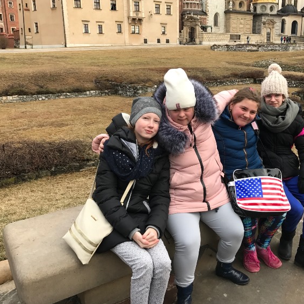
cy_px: 148
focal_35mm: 35
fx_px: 348
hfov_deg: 46.7
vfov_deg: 47.2
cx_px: 194
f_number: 1.8
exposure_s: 1/418
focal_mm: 3.99
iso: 20
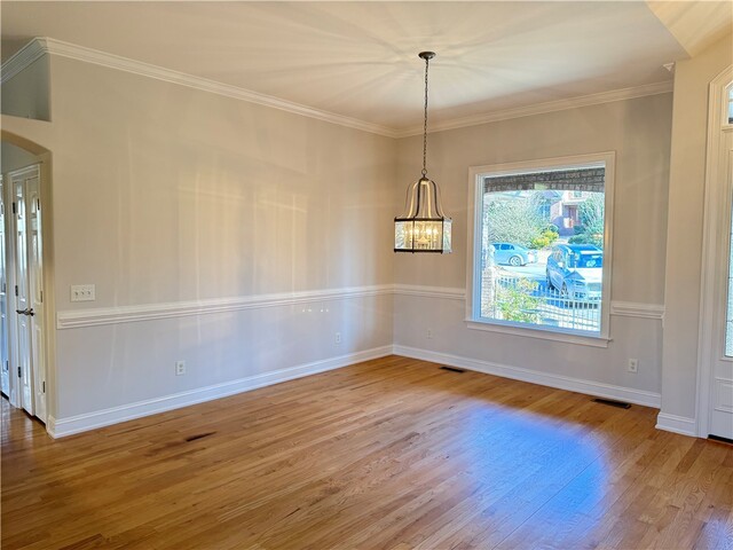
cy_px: 275
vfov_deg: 56.8
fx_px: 508
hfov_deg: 71.6
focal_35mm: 24
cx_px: 366
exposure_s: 1/120
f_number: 1.78
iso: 250
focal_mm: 6.76
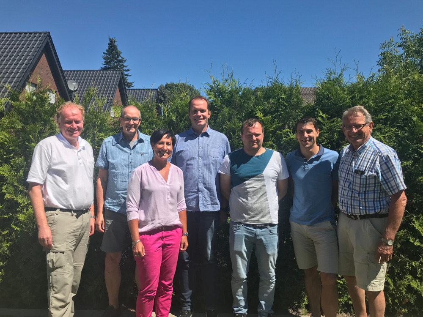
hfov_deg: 63.4
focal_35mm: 28
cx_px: 212
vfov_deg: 49.7
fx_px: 342
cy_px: 158
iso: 20
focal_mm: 3.99
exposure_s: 1/2457
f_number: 1.8
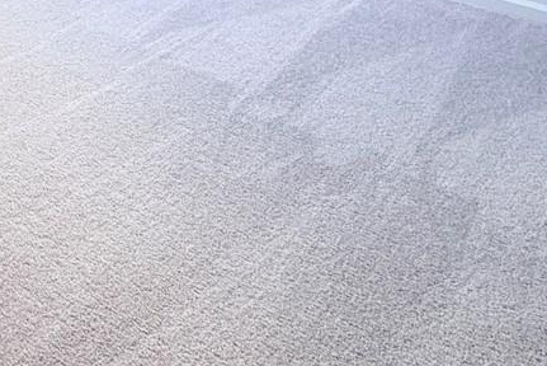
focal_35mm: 54
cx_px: 9
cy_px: -314
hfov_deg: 33.9
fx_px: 821
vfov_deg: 18.7
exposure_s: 1/87
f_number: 2.2
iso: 320
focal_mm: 2.22
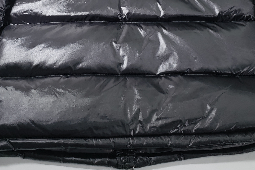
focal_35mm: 55
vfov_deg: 23.4
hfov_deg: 36.2
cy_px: -8
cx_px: 116
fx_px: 390
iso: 50
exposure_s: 1/100
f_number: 1.5
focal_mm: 4.3
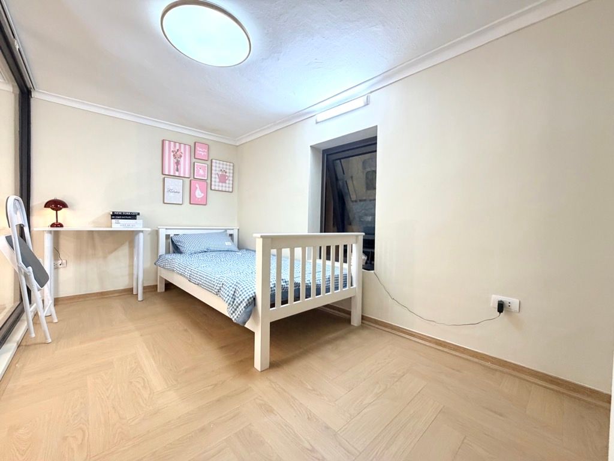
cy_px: 230
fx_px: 248
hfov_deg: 102.1
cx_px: 307
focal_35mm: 14
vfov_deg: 85.7
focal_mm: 2.22
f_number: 2.2
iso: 320
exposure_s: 1/114
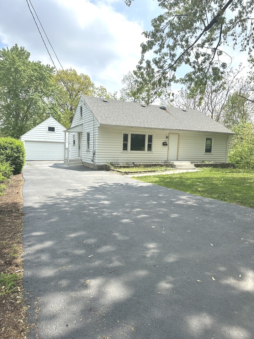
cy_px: 170
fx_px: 235
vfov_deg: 71.6
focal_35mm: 24
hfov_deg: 56.8
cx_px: 127
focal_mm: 6.86
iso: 80
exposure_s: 1/4545
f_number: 1.78
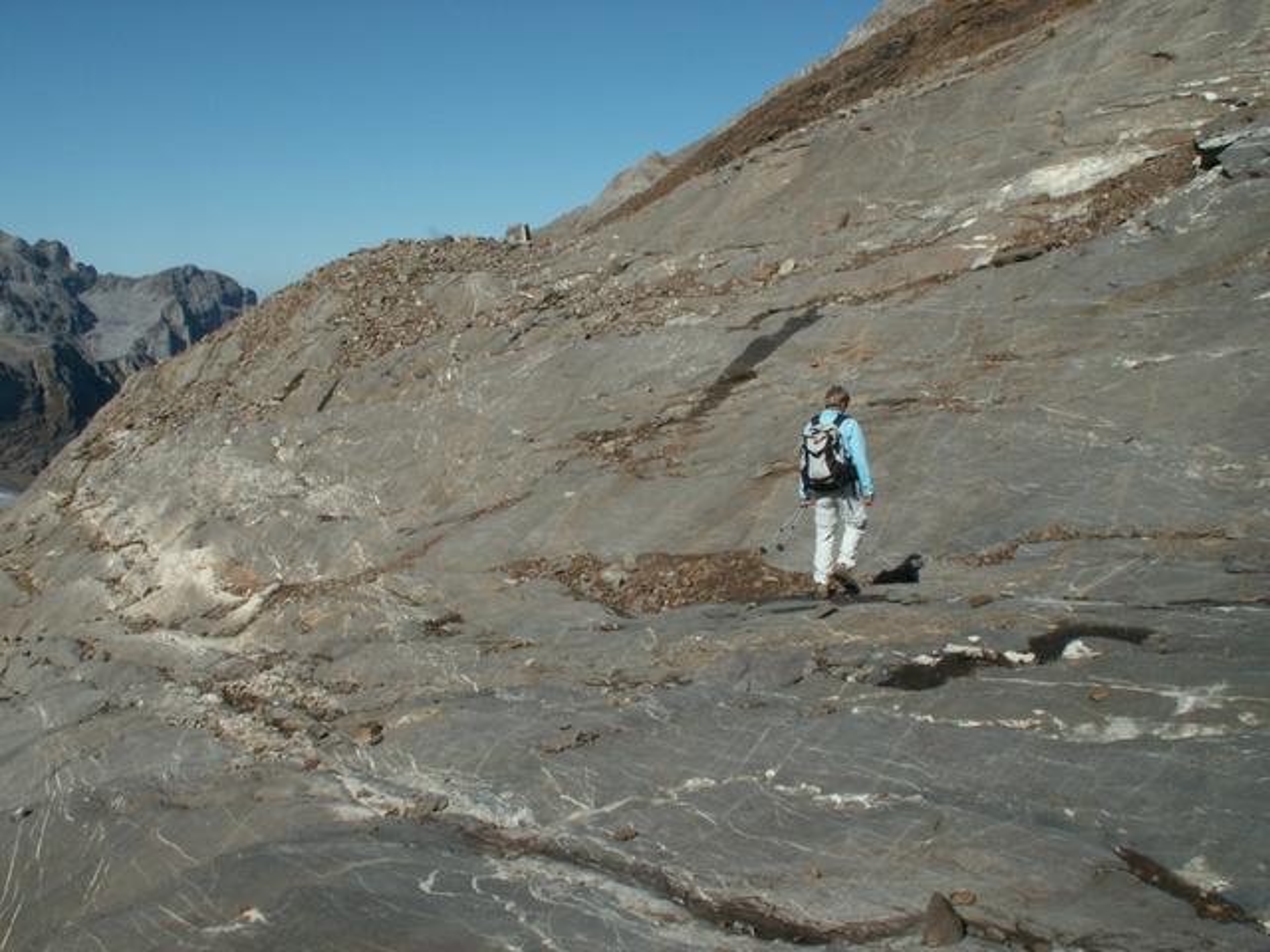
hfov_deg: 52.6
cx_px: 635
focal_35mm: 35
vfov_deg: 40.7
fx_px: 1284
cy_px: 476
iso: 50
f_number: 8
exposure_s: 1/250
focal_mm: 5.86
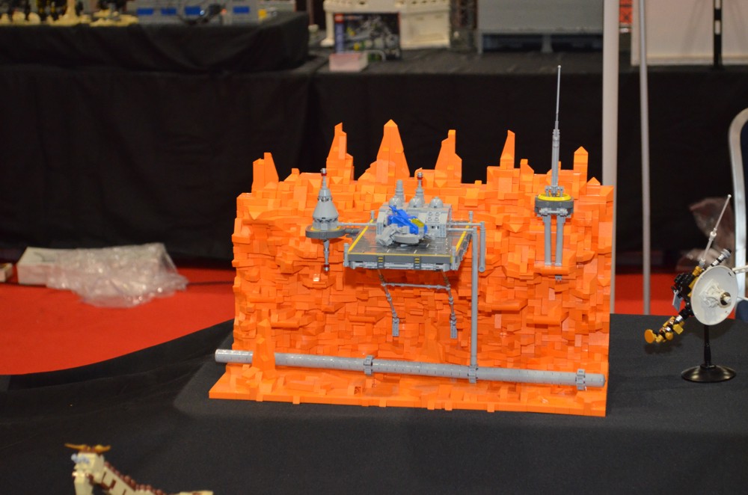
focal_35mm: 82
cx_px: 374
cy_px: 248
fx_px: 1710
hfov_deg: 24.7
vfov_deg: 16.5
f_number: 5.6
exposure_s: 1/60
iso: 3200
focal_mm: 55
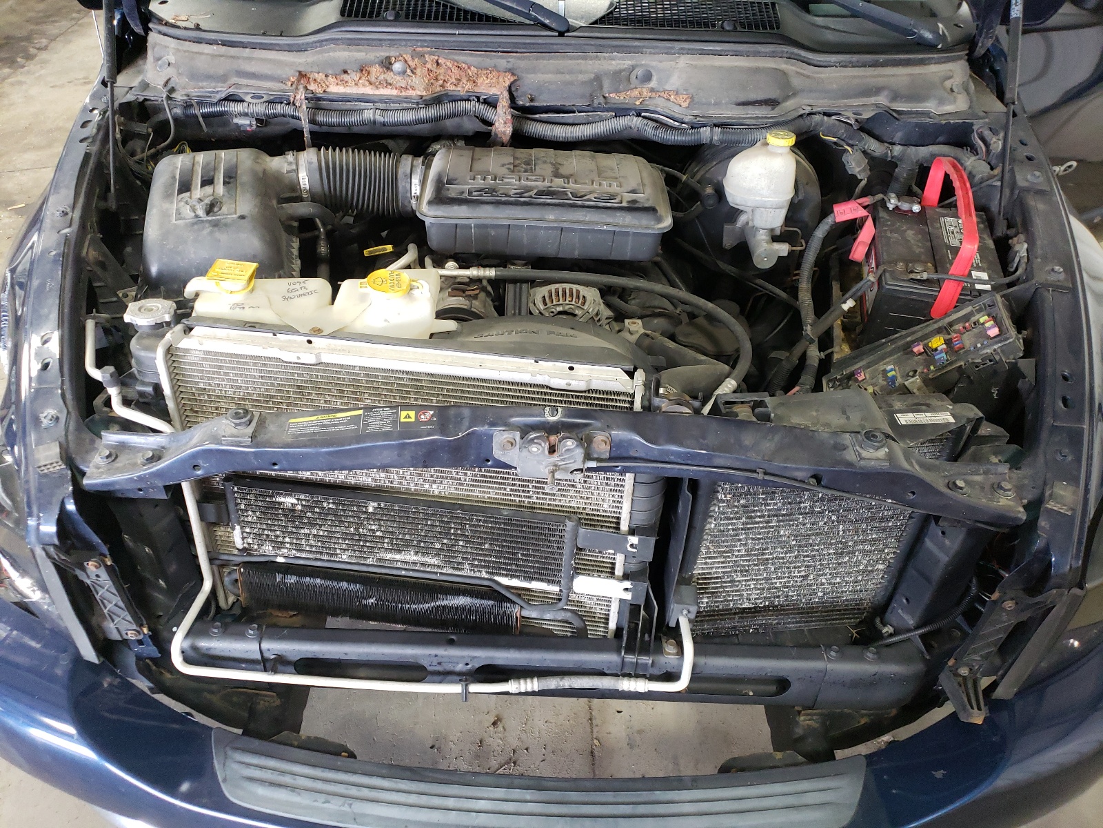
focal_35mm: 26
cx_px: 552
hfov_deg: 67.3
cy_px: 414
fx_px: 828
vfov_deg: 53.1
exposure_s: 1/60.2
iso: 257
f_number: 1.5
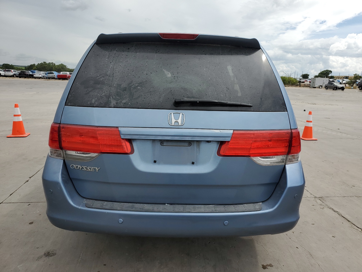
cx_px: 181
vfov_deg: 53.1
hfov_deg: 67.3
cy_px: 136
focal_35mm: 26
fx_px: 272
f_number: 1.5
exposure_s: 1/5000
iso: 50
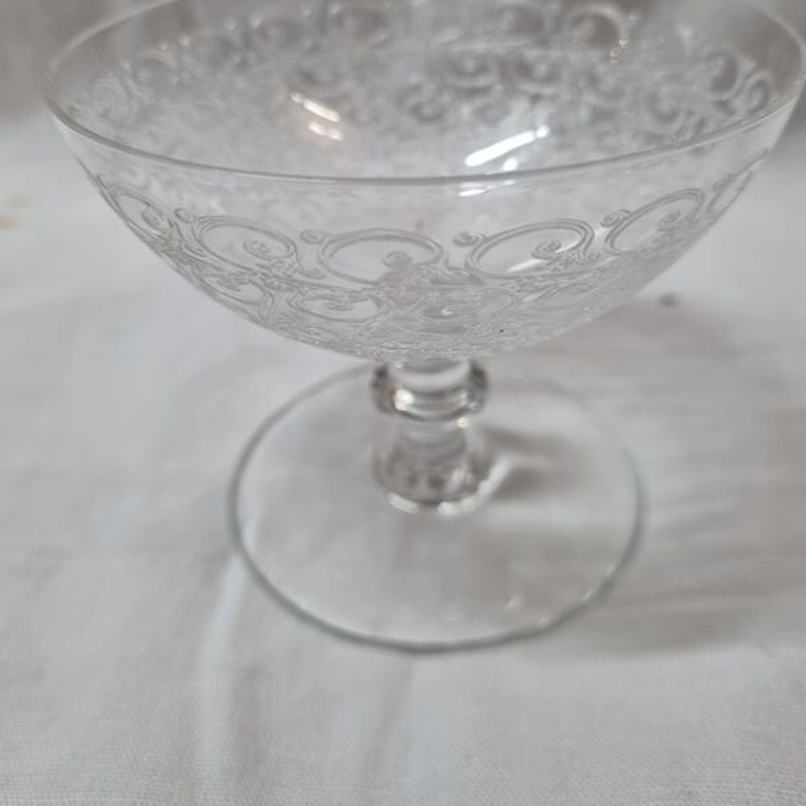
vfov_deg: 51.9
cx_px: 401
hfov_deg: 52.5
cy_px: 298
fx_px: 817
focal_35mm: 31
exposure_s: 1/100
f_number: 1.8
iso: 250
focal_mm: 5.4
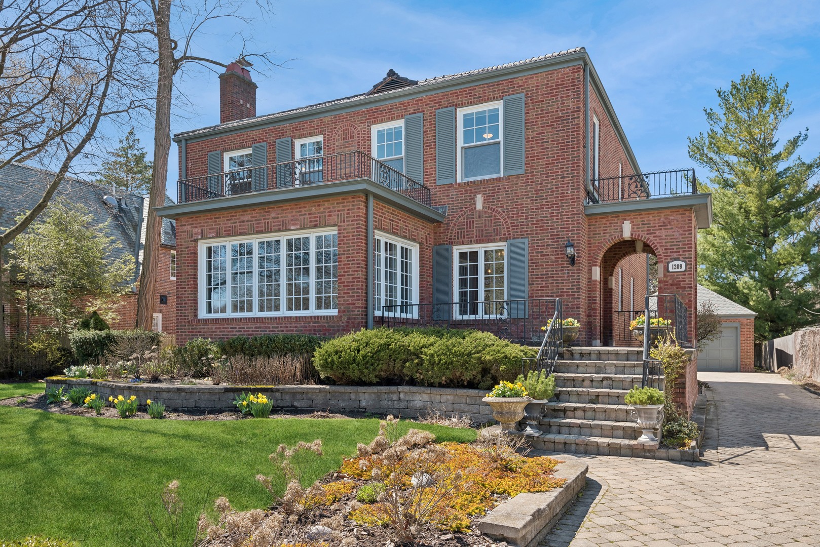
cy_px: 274
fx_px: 592
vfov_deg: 49.6
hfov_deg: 69.4
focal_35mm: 26
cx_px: 410
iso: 200
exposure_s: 1/250
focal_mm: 26
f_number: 9
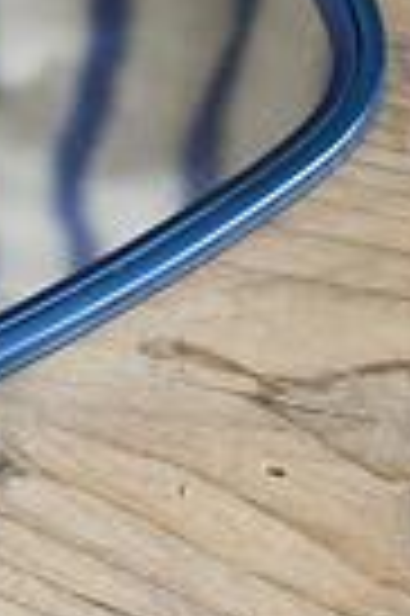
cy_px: -825
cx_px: -133
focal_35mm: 317
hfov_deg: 4.3
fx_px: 5429
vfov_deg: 6.2
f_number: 3.5
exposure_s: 1/40
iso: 100
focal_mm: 50
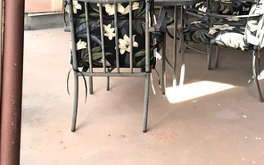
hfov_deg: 26.0
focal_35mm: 77
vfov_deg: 15.2
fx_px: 554
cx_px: 232
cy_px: -106
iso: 20
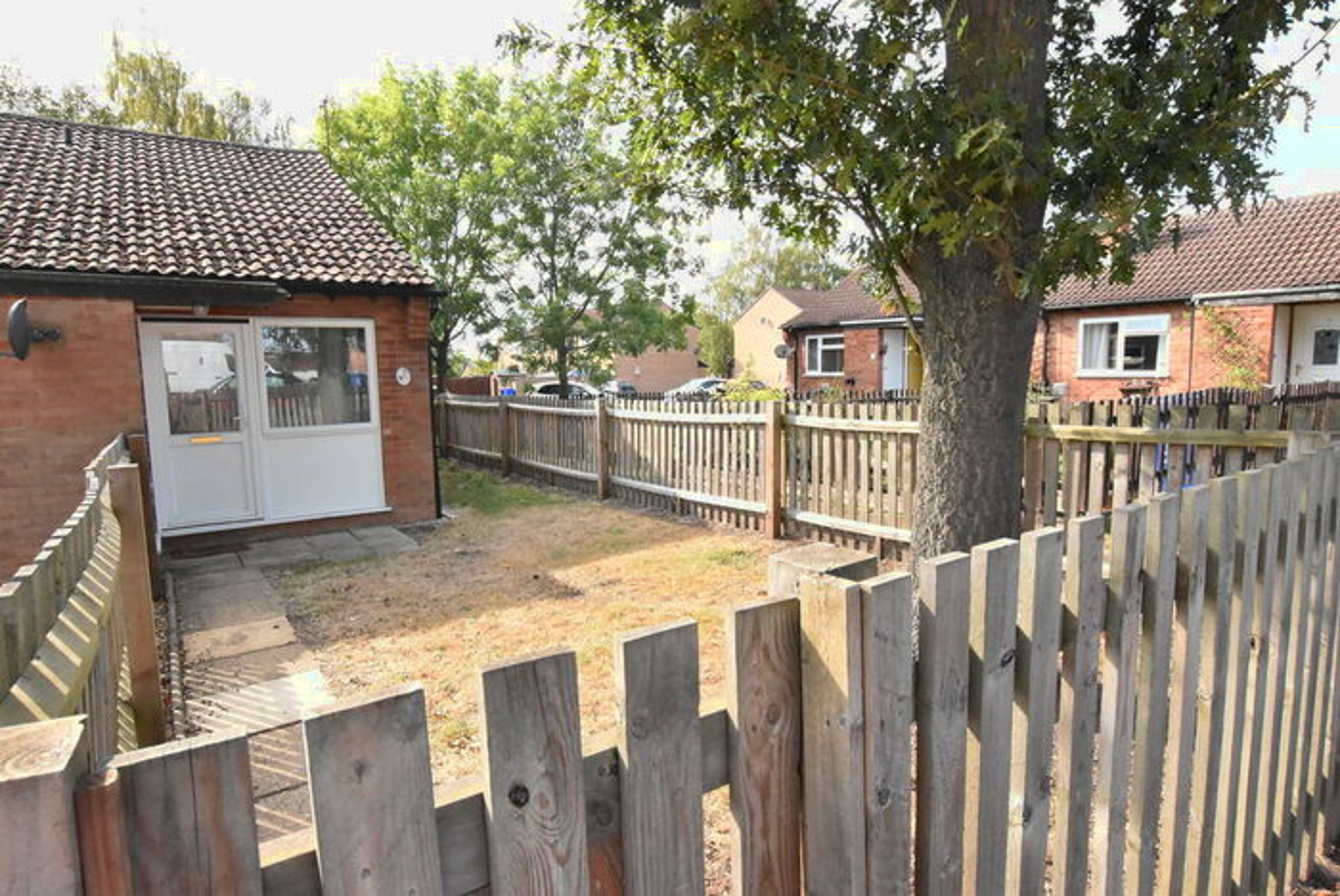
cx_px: 670
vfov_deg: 63.3
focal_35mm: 20
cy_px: 448
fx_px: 726
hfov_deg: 85.4
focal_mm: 13
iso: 6400
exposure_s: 1/800
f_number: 14
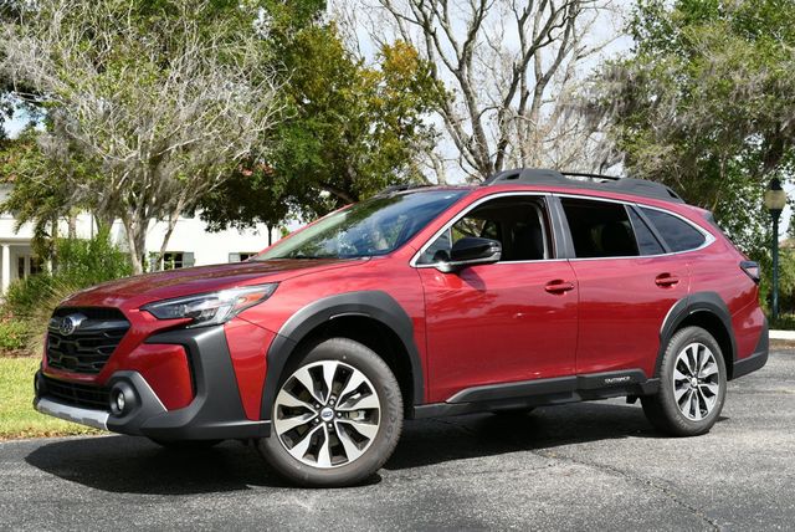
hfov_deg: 41.1
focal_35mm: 48
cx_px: 398
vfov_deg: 28.1
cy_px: 266
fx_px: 1061
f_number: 8
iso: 100
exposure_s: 1/250
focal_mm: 24
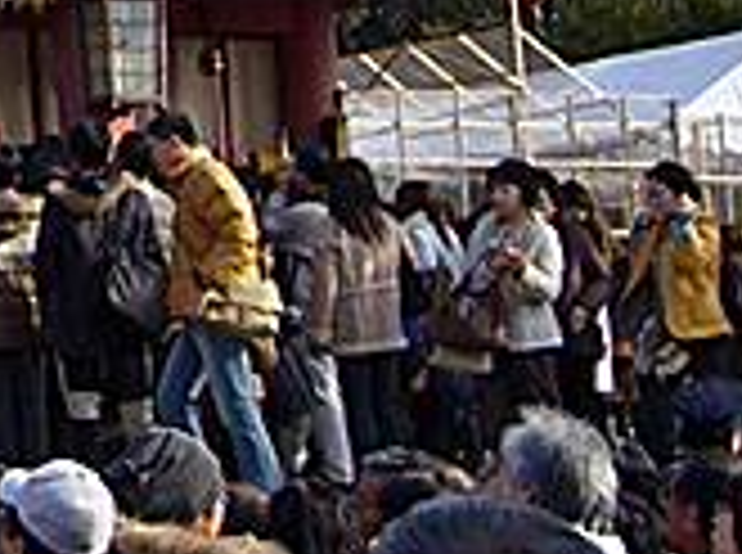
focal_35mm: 137
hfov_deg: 13.4
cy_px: -232
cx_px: -436
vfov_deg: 10.5
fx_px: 2930
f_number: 2.8
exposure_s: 1/640
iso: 80
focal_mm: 5.8
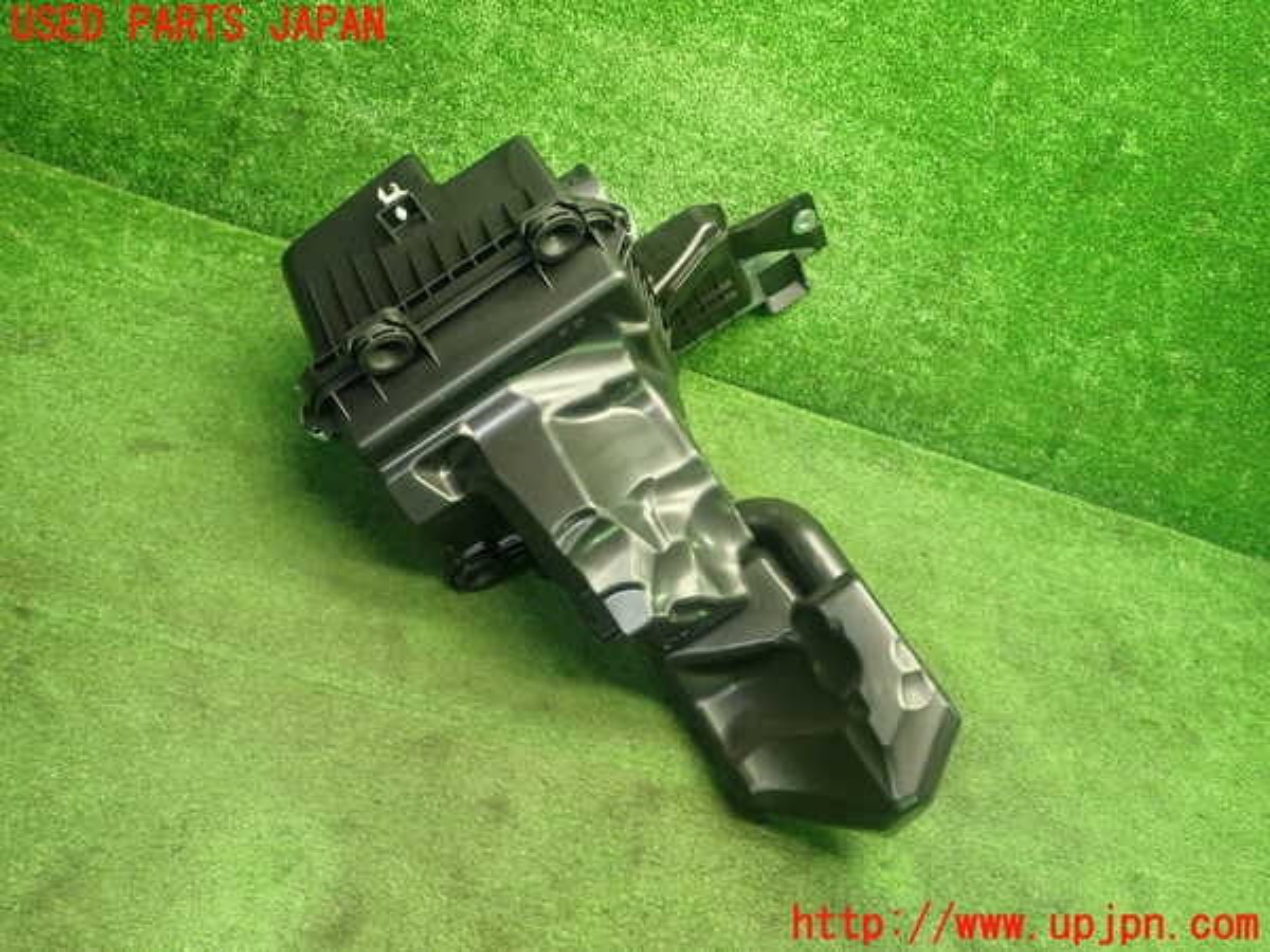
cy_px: 476
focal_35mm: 30
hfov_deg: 60.0
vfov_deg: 46.8
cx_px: 635
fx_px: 1101
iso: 320
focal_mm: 5.4
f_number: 2.3
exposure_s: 1/30
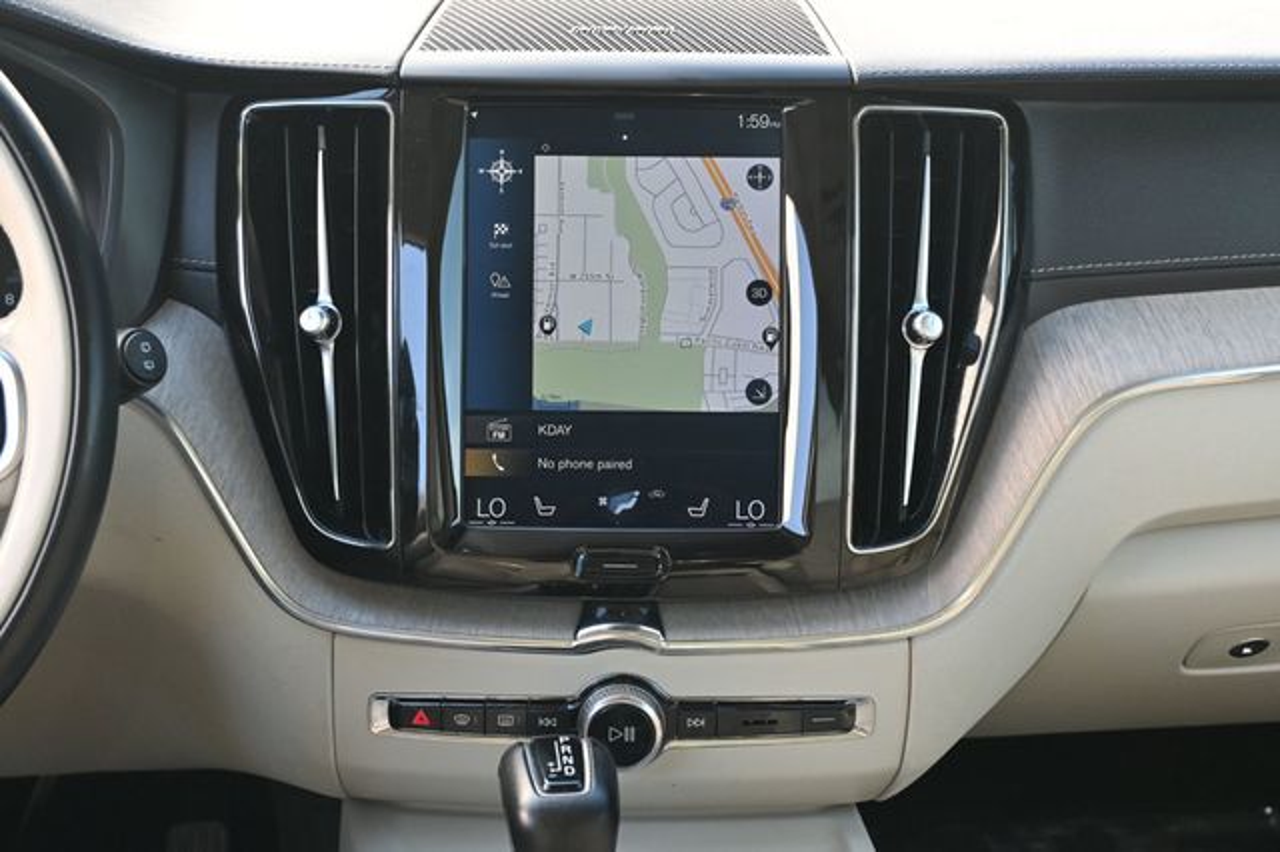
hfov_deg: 34.2
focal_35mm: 58
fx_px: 2079
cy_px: 426
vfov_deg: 23.2
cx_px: 640
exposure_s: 1/125
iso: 900
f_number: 5.6
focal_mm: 39
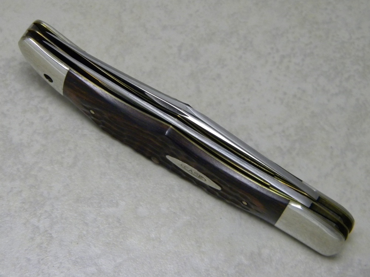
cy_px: 138
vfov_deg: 17.8
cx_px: 185
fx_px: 887
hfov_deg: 23.6
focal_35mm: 83
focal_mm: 15.1
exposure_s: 1/34.3
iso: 400
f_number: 4.5
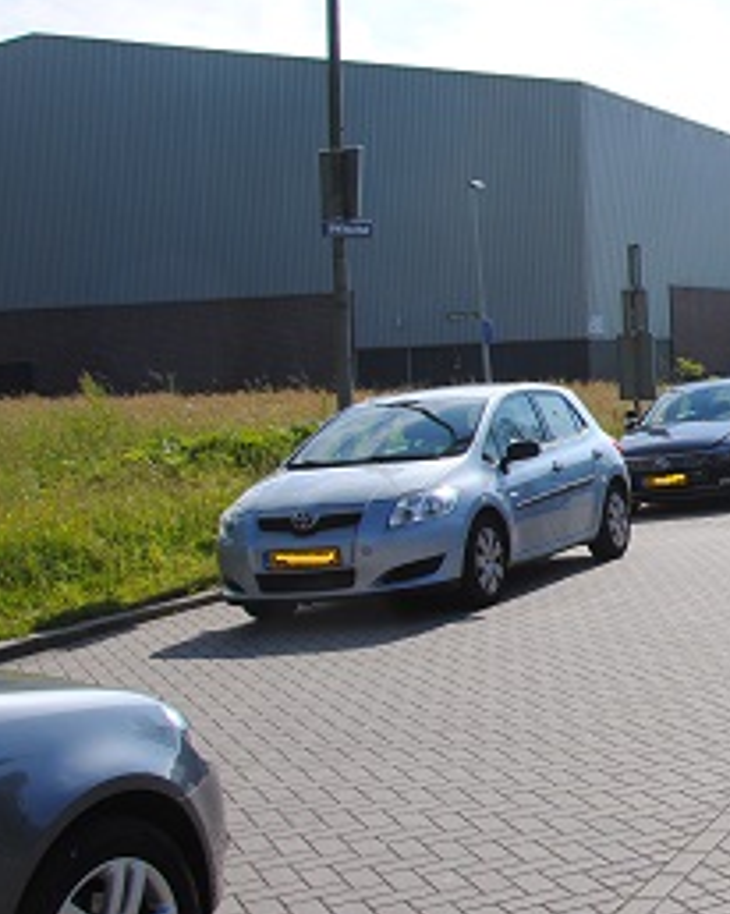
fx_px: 1595
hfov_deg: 22.6
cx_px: 985
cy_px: 377
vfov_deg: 31.9
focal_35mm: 59
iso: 100
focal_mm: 18
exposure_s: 1/320
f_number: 9
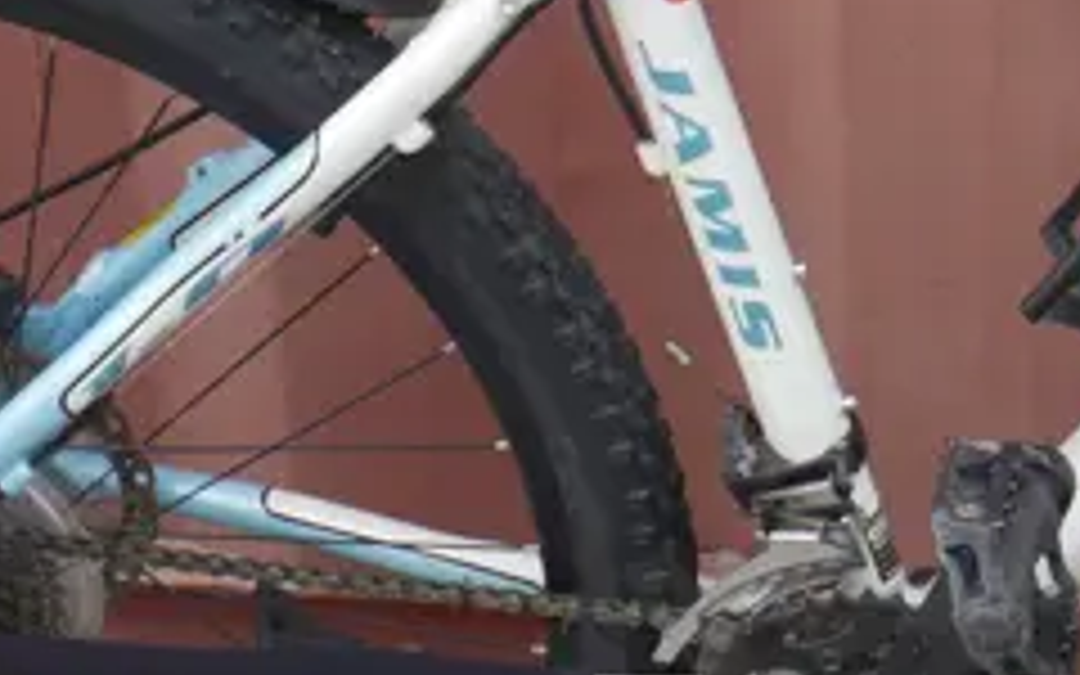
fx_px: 4003
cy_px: 331
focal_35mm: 136
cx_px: 1256
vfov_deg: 9.6
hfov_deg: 14.9
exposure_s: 1/200
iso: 200
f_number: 5.6
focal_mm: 15
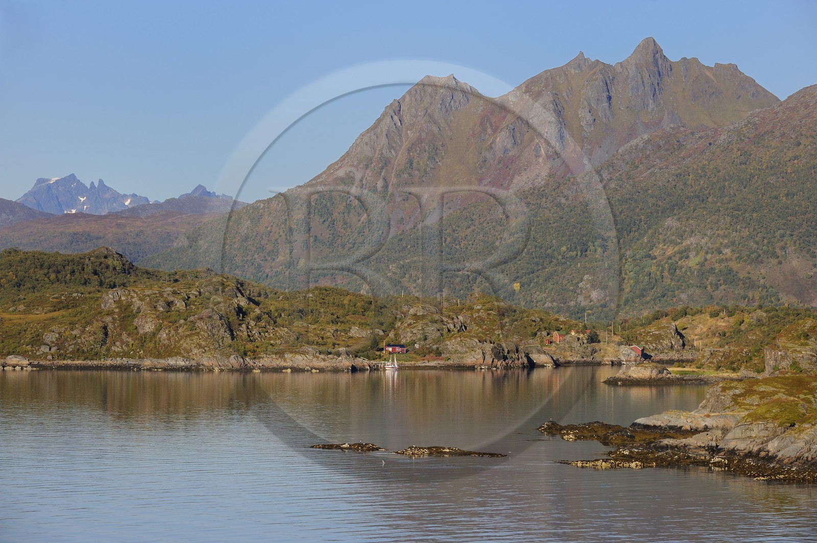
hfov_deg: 14.7
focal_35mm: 140
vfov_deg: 9.8
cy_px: 272
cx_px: 408
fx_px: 3175
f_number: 9
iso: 200
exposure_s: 1/400
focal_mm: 140
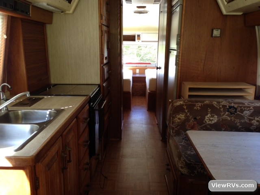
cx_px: 130
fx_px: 248
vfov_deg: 42.9
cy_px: 98
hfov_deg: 55.4
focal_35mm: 33
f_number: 2.4
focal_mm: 4.12
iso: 64
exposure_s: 1/20
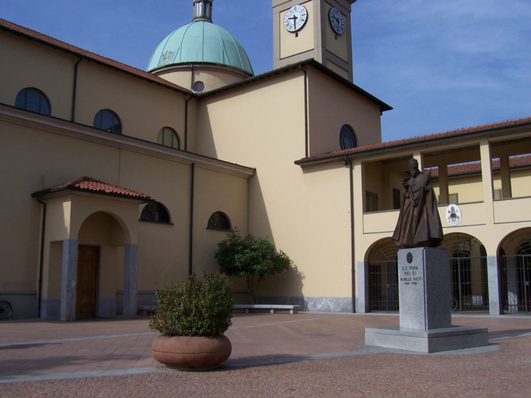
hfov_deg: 54.0
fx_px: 522
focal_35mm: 34
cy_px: 199
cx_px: 266
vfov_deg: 41.8
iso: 80
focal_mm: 5.6
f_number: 5.6
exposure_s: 1/750
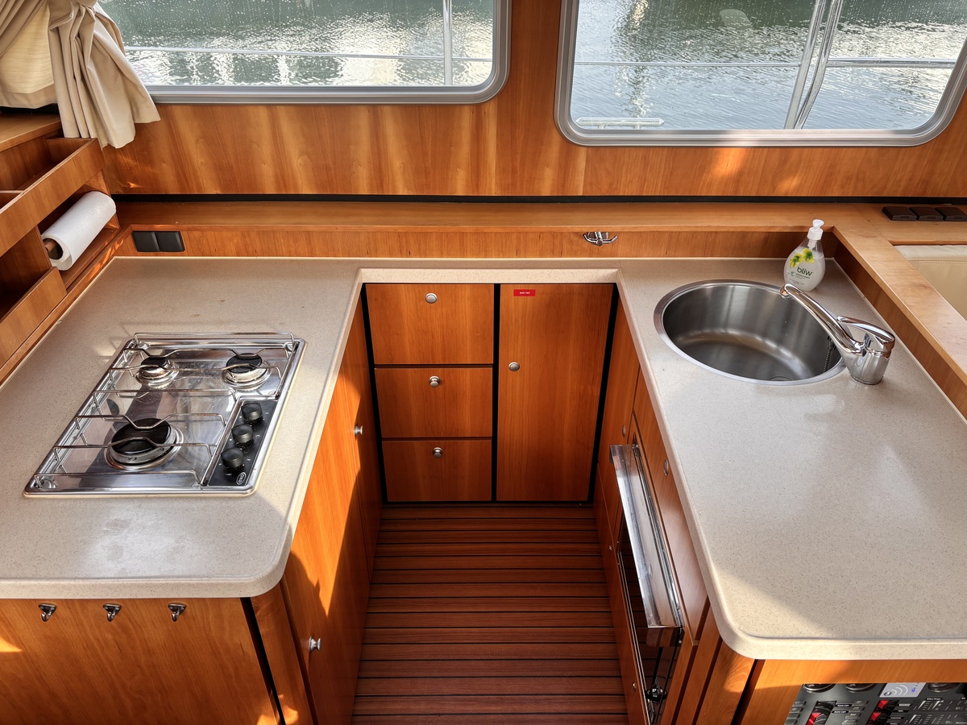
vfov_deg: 53.1
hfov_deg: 67.3
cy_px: 362
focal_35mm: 26
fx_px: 726
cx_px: 484
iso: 40
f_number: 1.6
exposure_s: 1/256
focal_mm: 5.96
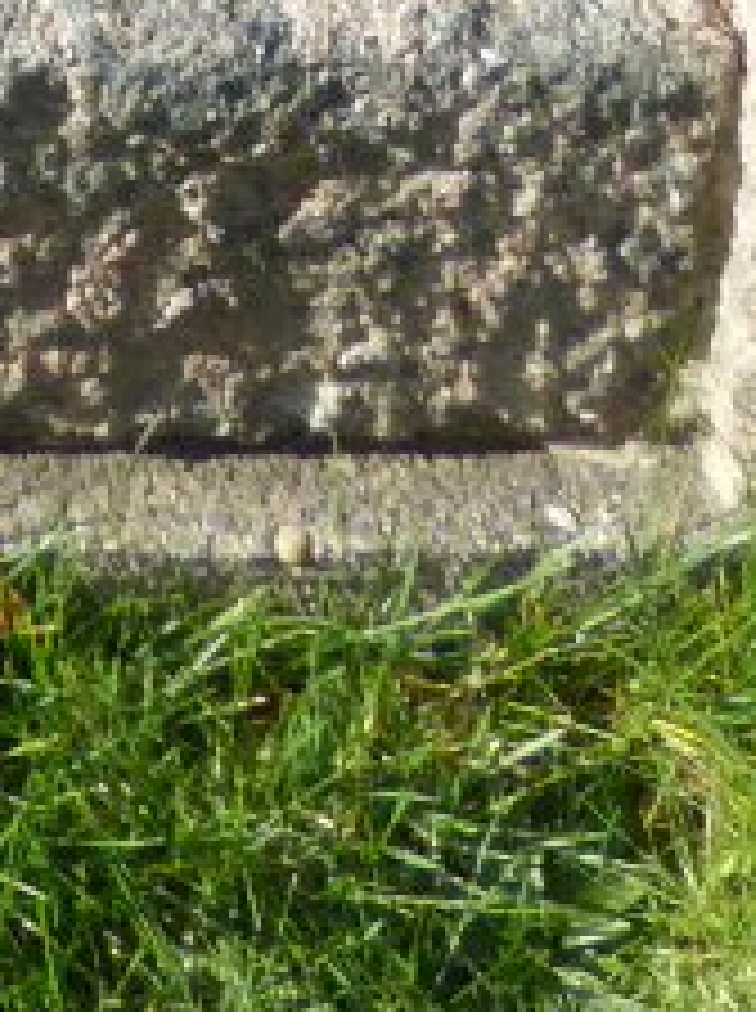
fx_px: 4877
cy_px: -1934
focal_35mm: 167
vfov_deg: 9.5
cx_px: -531
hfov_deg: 8.6
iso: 100
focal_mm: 4.3
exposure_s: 1/320
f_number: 4
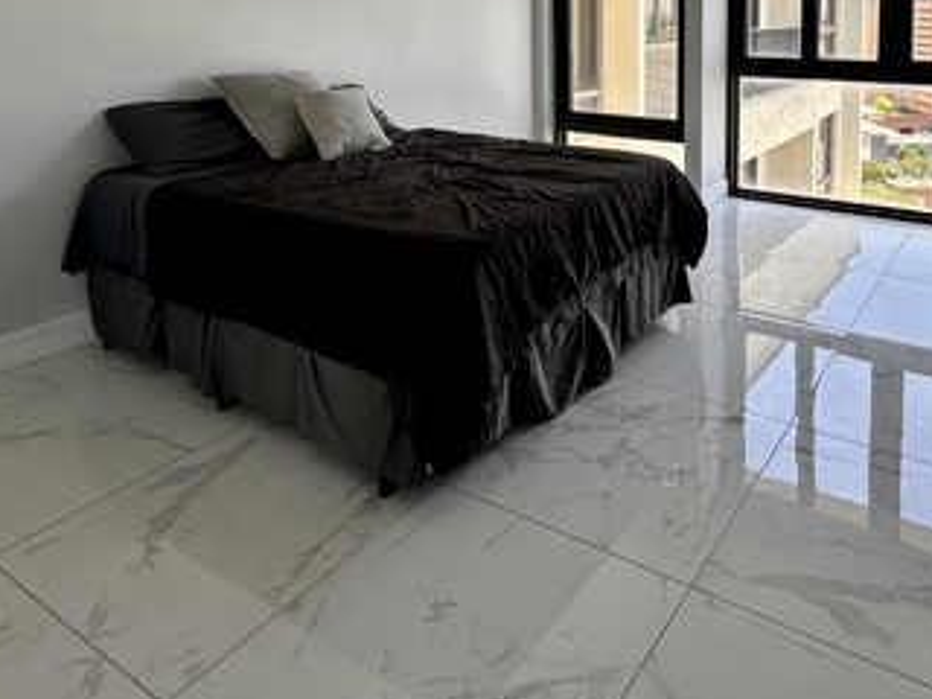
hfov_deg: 61.9
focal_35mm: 28
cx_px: 620
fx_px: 754
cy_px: 67
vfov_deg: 45.1
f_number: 2.2
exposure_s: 1/155
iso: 40
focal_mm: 2.22
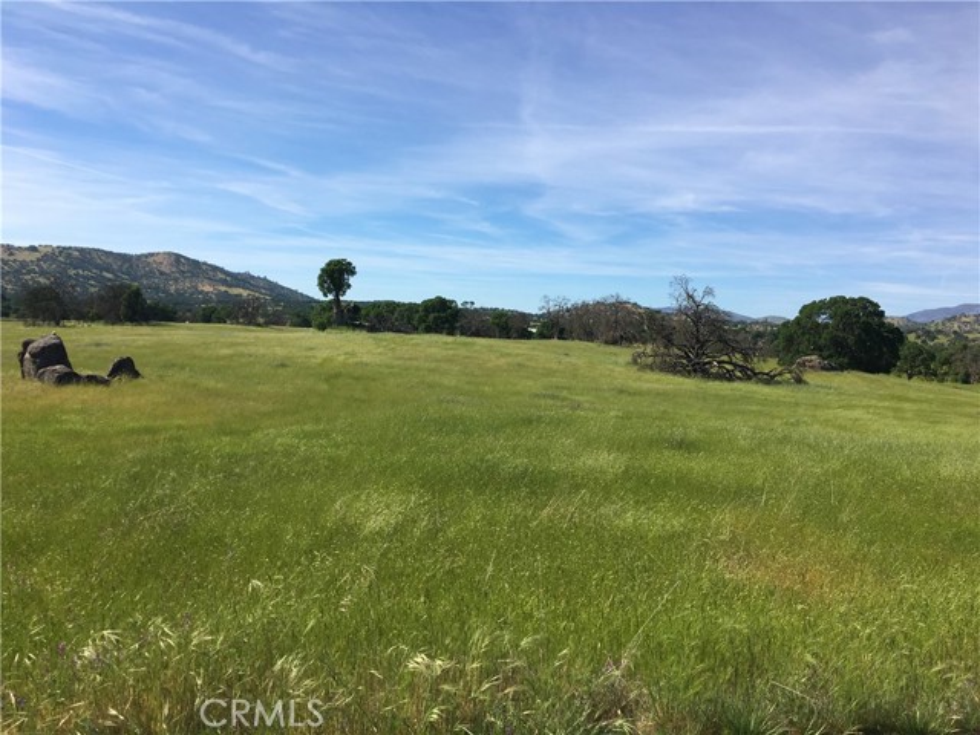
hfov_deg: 61.7
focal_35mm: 29
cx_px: 490
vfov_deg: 48.2
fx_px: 821
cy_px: 368
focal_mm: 4.15
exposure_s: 1/1672
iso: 25
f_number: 2.2
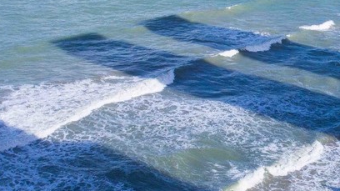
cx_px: 291
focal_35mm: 74
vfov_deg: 16.3
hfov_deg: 27.8
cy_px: 73
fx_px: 667
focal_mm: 24
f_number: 10
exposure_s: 1/500
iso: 2500
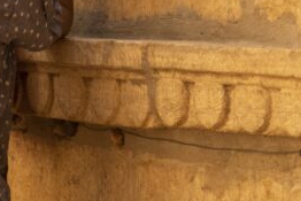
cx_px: 6
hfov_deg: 6.1
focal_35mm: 336
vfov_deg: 4.1
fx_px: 2811
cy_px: -115
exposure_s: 1/80
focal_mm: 86
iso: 100
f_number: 8
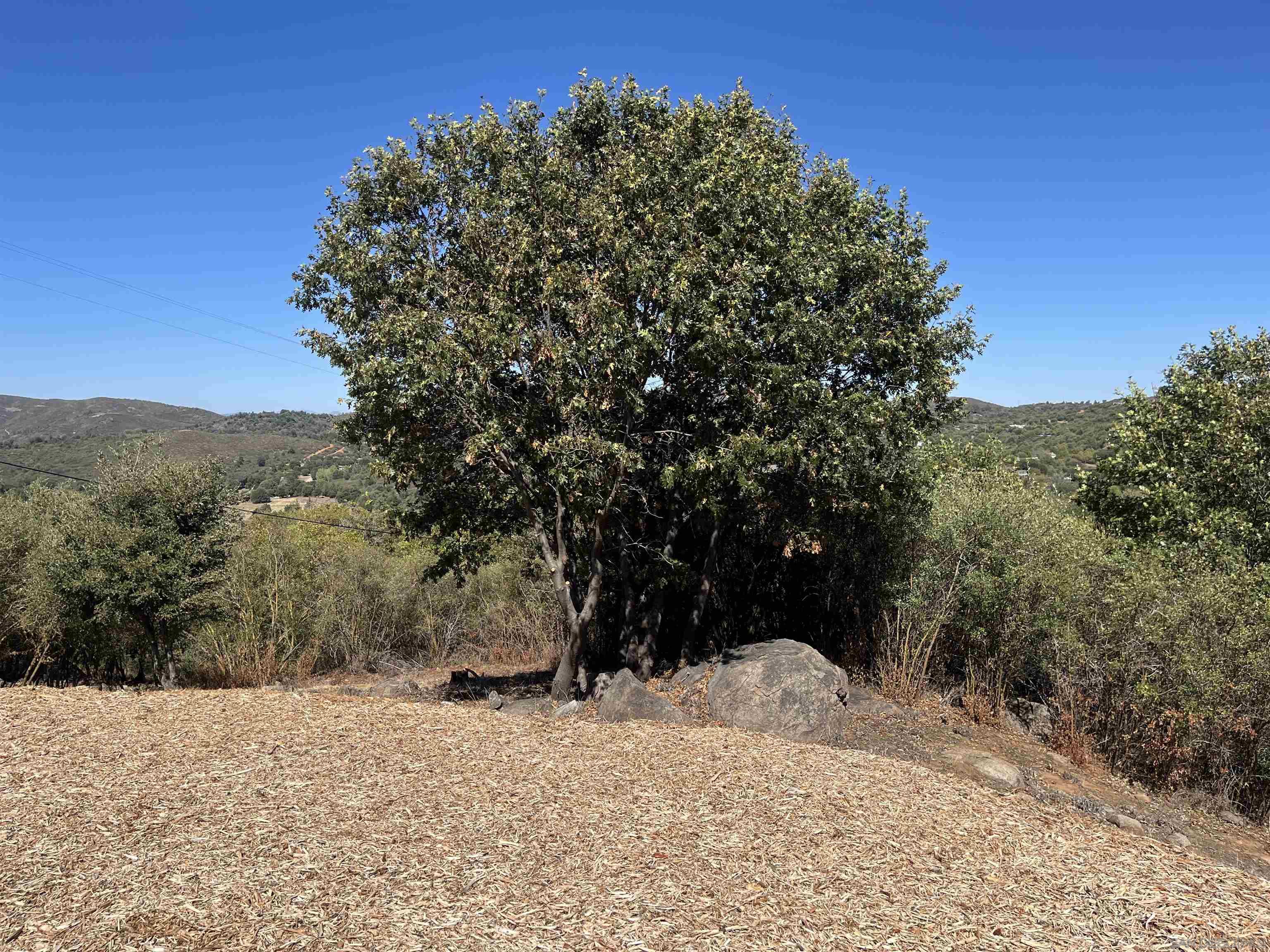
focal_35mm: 26
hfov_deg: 67.3
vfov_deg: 53.1
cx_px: 635
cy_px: 476
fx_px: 954
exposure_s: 1/3413
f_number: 1.6
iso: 50
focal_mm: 5.1
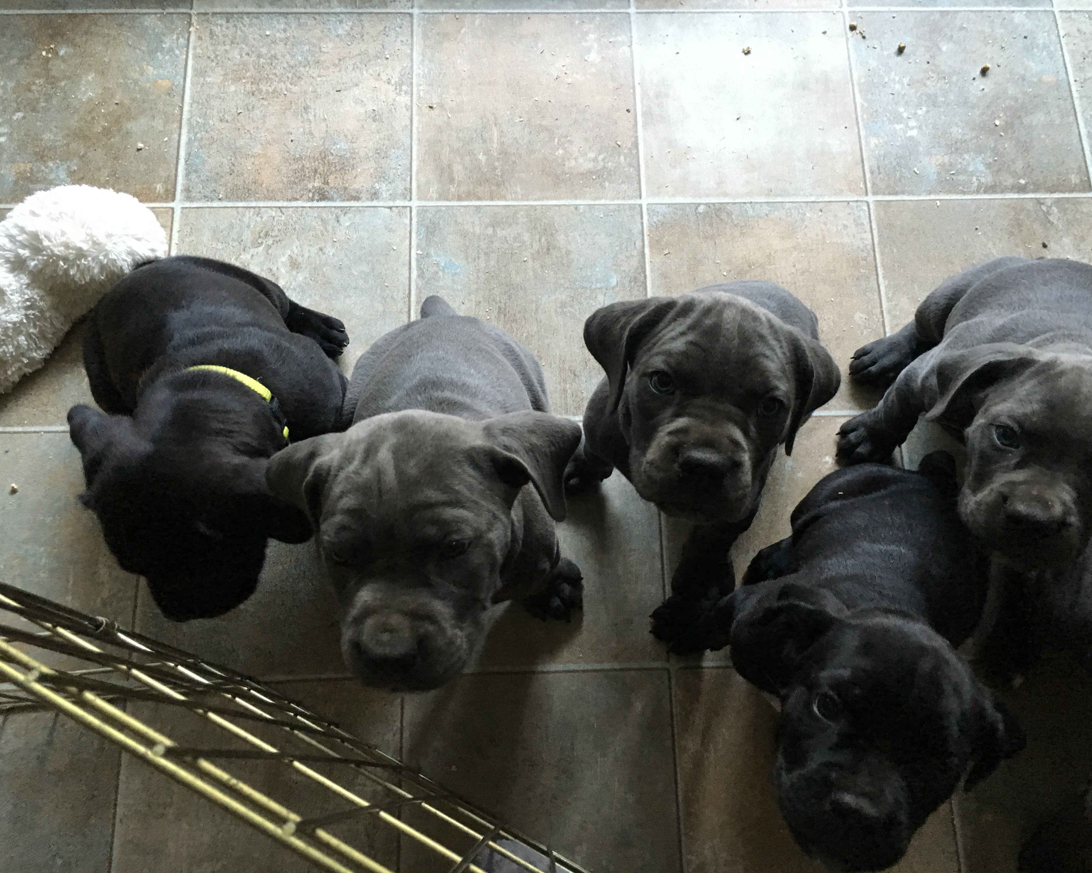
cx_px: 583
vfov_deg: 47.1
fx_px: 1002
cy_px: 432
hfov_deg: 57.1
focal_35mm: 31
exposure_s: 1/30
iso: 200
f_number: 2.2
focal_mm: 4.15
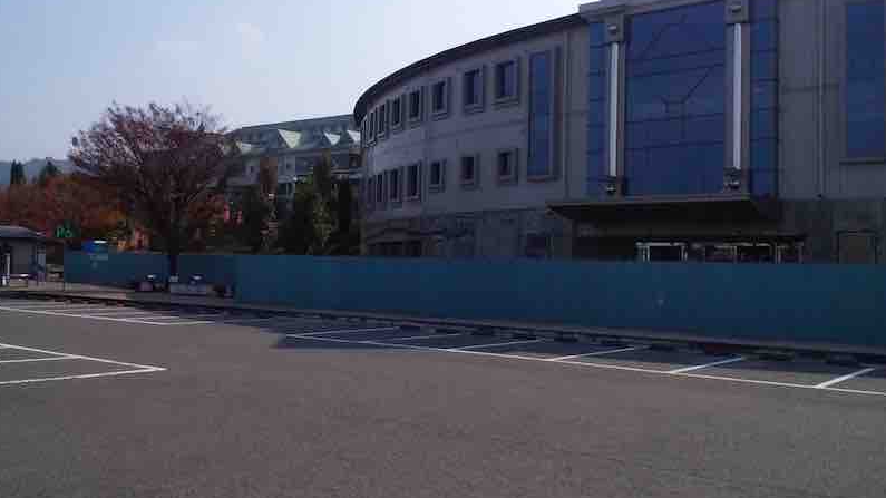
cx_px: 442
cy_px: 209
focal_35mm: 37
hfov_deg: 54.0
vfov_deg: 31.9
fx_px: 869
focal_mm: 2.87
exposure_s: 1/2183
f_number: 2.4
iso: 40
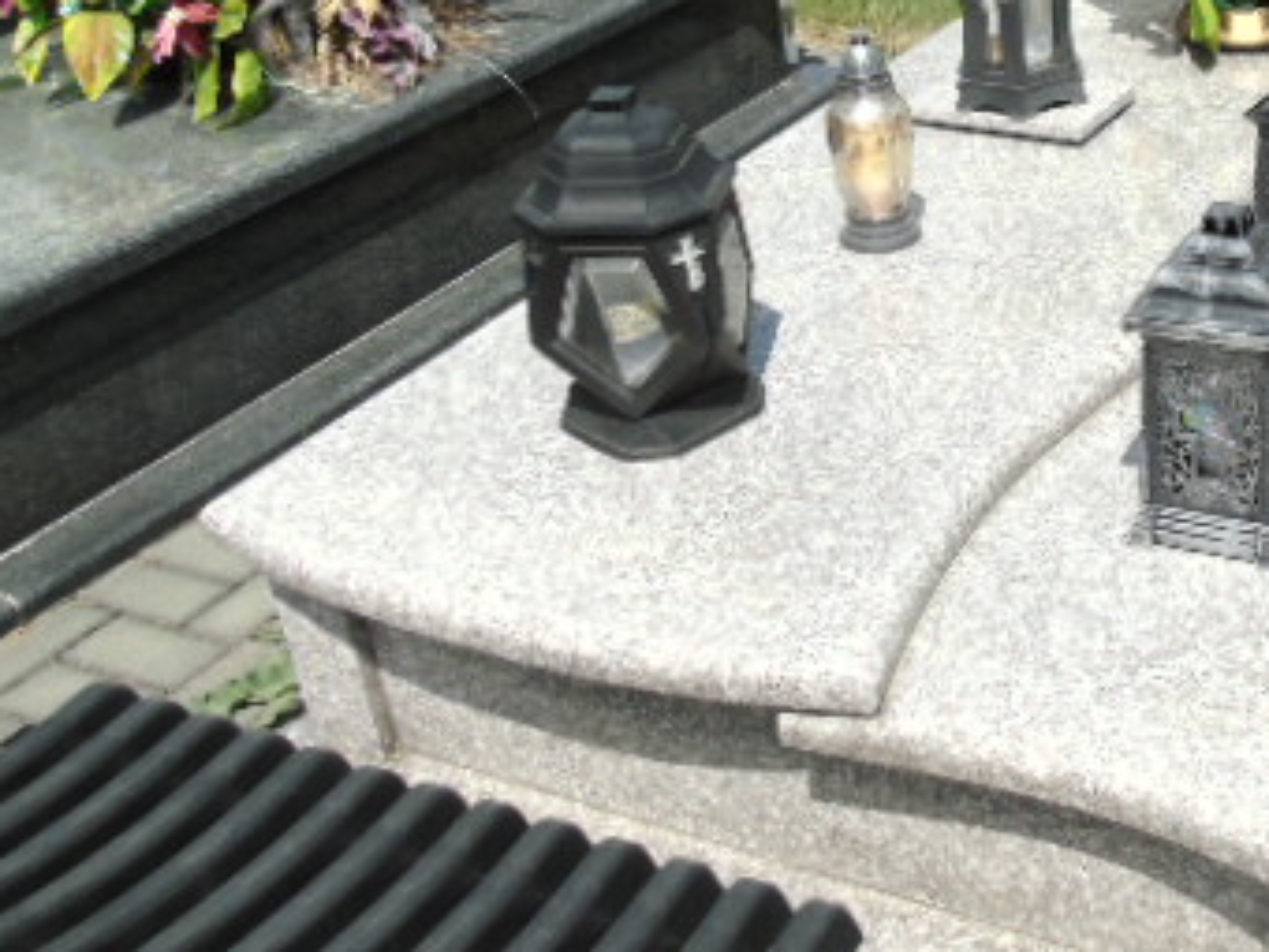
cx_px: 1183
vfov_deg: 30.5
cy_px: 261
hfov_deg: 37.3
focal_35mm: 47
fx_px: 1723
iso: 80
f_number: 3.4
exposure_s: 1/1500
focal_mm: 4.4
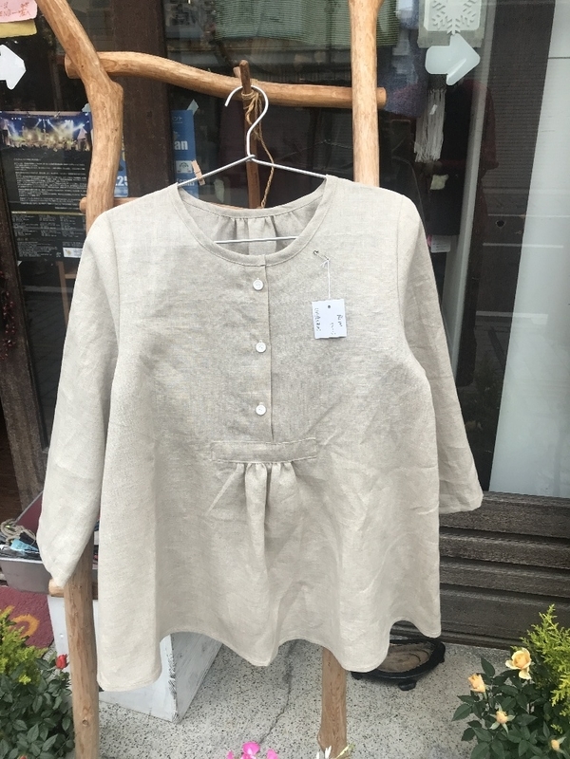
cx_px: 285
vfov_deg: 63.4
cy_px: 380
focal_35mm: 28
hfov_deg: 49.7
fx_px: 615
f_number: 1.8
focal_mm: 3.99
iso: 20
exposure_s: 1/128
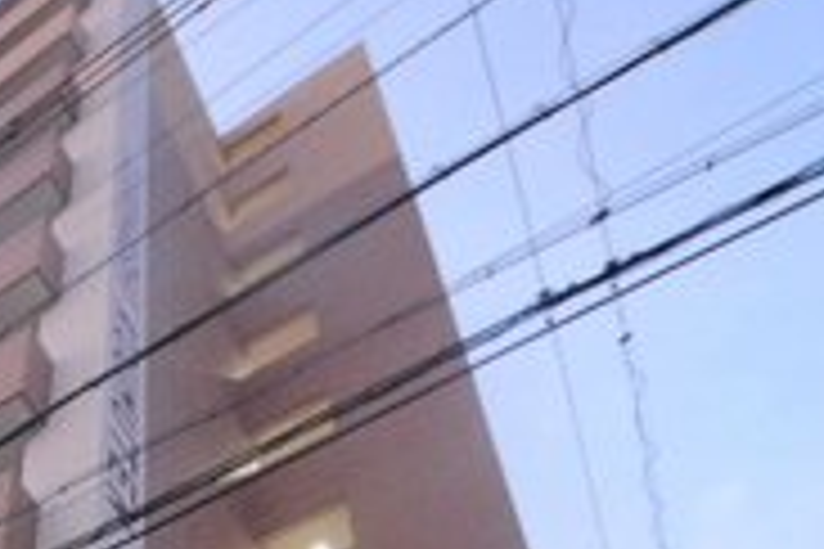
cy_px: 900
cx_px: 72
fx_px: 961
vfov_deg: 23.1
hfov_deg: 42.3
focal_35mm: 42
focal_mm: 8
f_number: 4.5
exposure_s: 1/30
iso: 1600
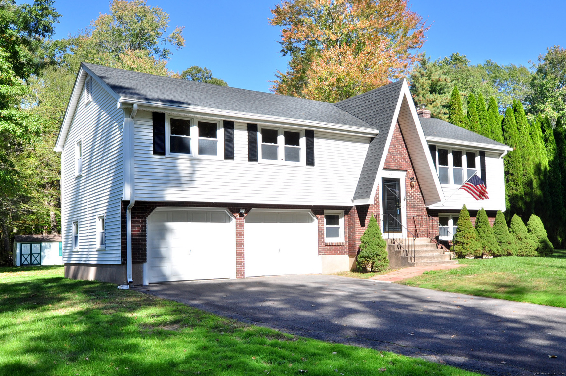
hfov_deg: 62.0
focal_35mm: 30
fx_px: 471
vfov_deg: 43.5
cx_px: 283
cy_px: 188
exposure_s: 1/125
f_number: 8
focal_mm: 20
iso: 200
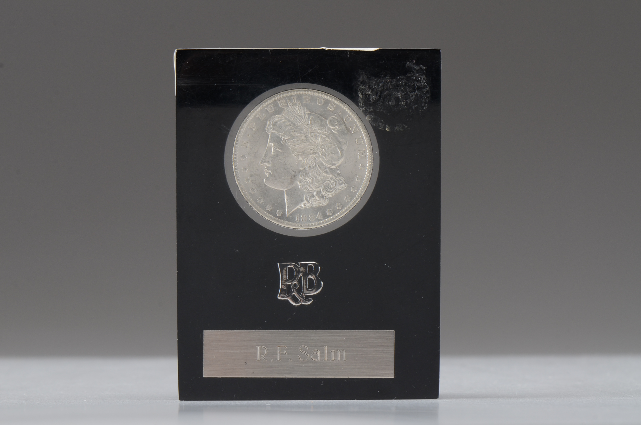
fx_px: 2266
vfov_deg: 10.7
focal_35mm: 128
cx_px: 320
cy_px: 212
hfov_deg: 16.1
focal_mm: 85
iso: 320
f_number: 14
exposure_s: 1/100
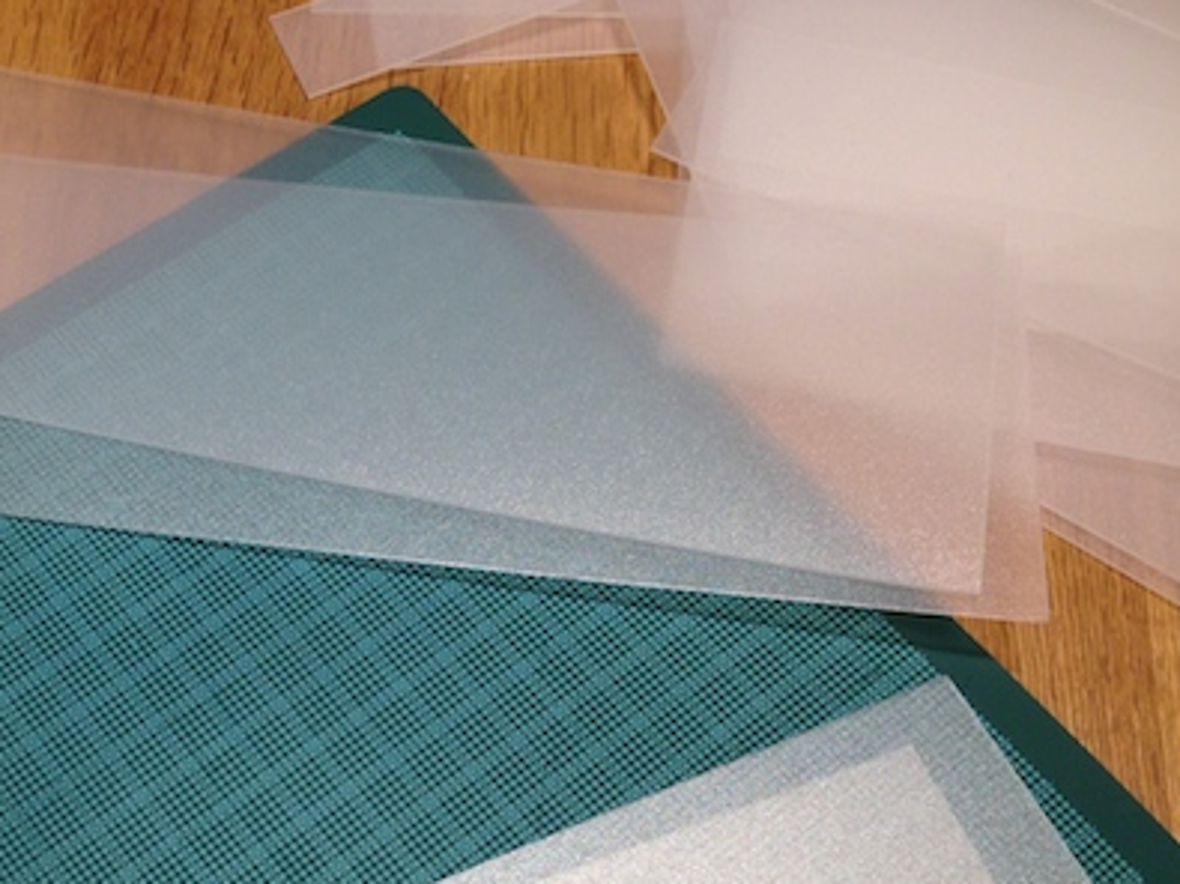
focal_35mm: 56
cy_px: 638
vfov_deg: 25.8
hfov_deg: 33.1
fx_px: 1908
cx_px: 182
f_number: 2.4
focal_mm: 4.12
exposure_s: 1/30
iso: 50
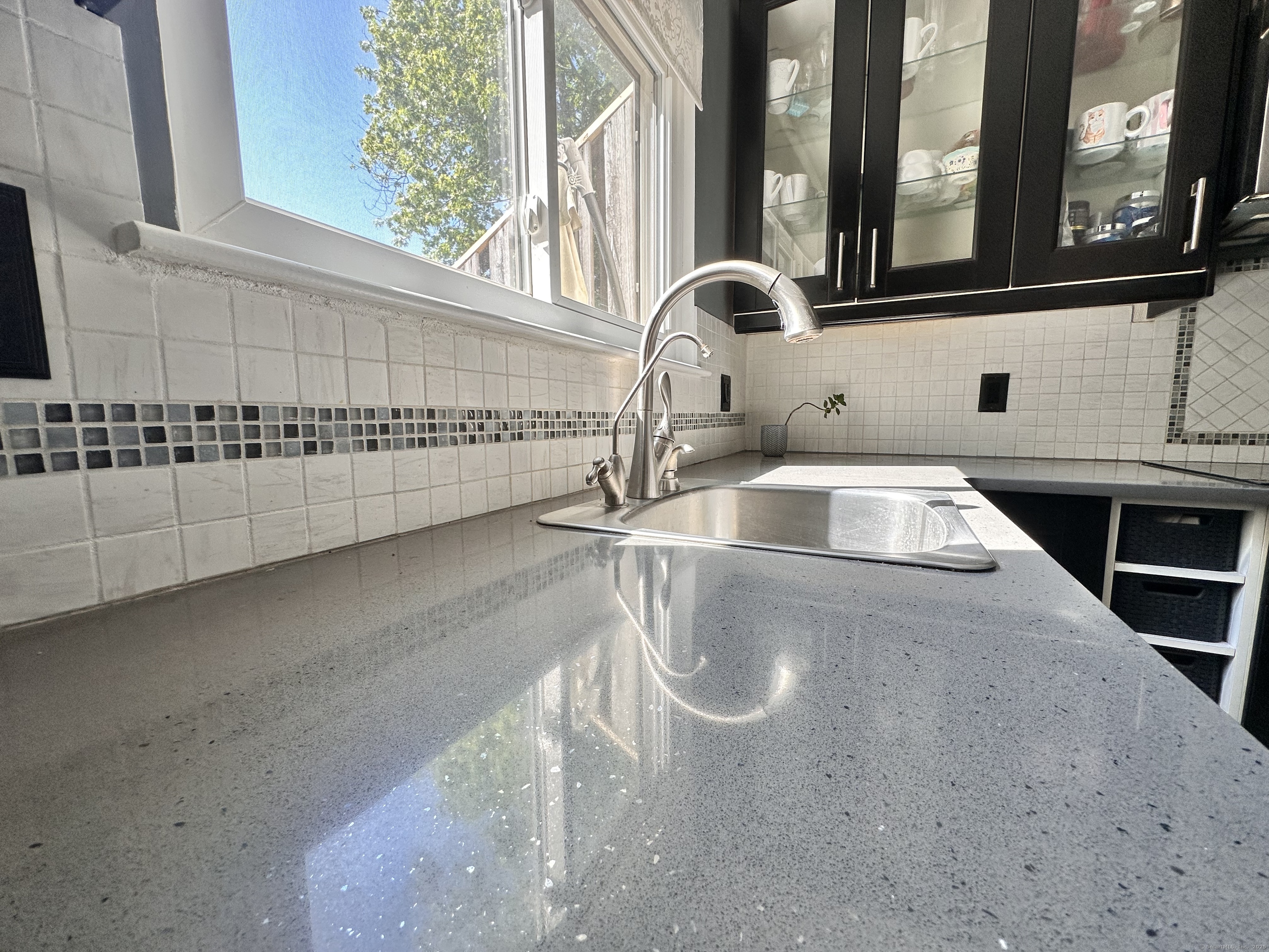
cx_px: 634
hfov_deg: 102.1
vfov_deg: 85.7
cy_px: 476
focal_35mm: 14
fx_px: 513
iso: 64
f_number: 2.2
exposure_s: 1/99
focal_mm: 2.22
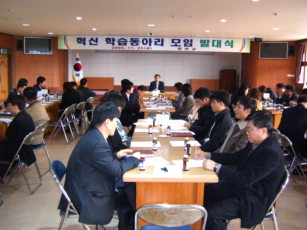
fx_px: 337
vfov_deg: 37.7
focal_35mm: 38
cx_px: 156
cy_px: 113
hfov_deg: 49.0
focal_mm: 6.2
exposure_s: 1/60
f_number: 2.9
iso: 141
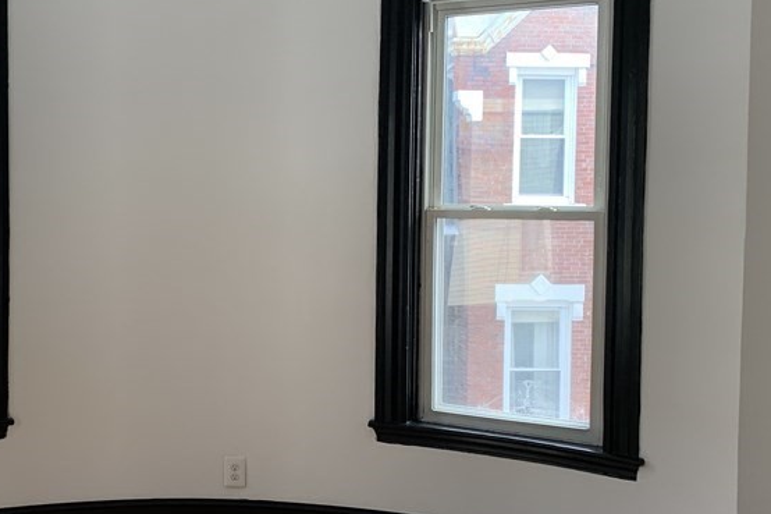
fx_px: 1070
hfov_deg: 38.7
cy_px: 238
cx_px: 205
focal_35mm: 50
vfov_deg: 27.0
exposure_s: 1/121
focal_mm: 4.25
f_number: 1.8
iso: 40
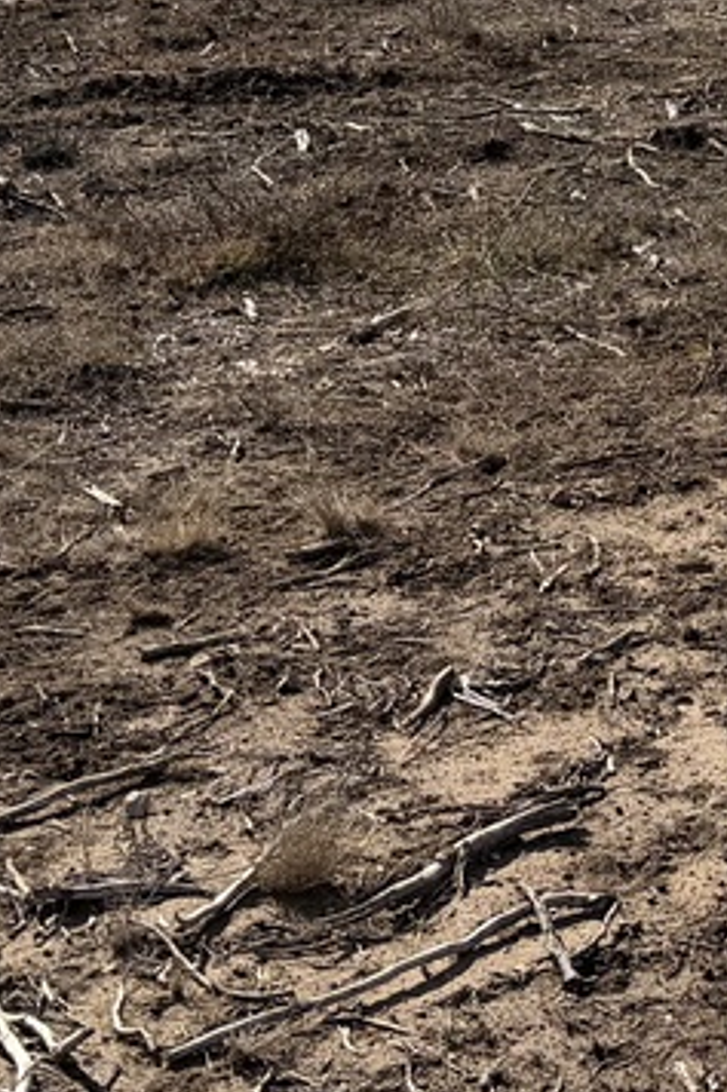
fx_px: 3062
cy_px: -21
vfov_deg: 19.6
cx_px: 1015
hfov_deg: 13.0
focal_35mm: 101
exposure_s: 1/6711
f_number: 1.78
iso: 80
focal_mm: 6.76
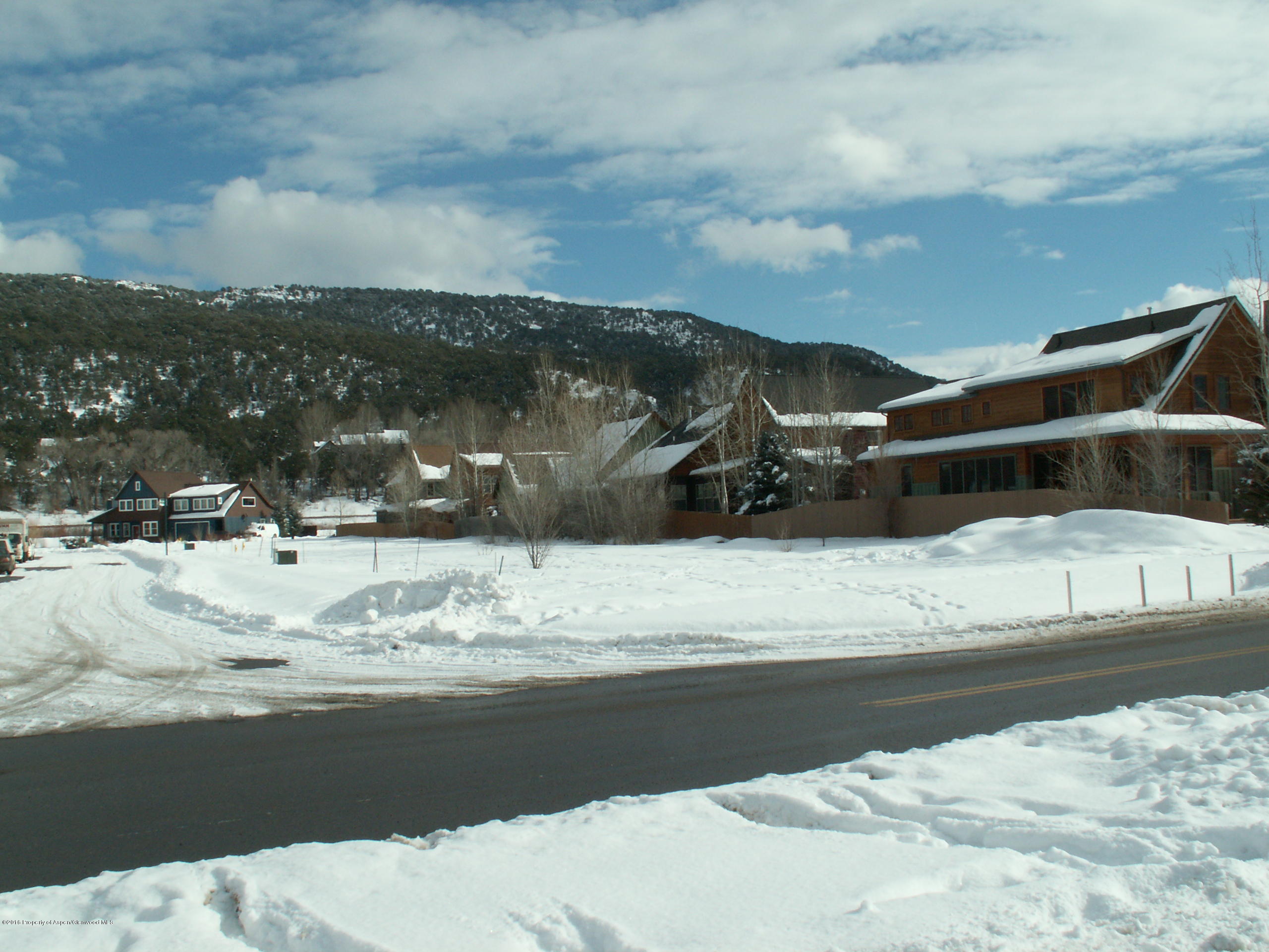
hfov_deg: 52.6
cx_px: 634
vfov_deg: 40.7
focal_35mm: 35
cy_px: 476
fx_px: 1283
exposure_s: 1/400
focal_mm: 5.86
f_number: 8
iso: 50
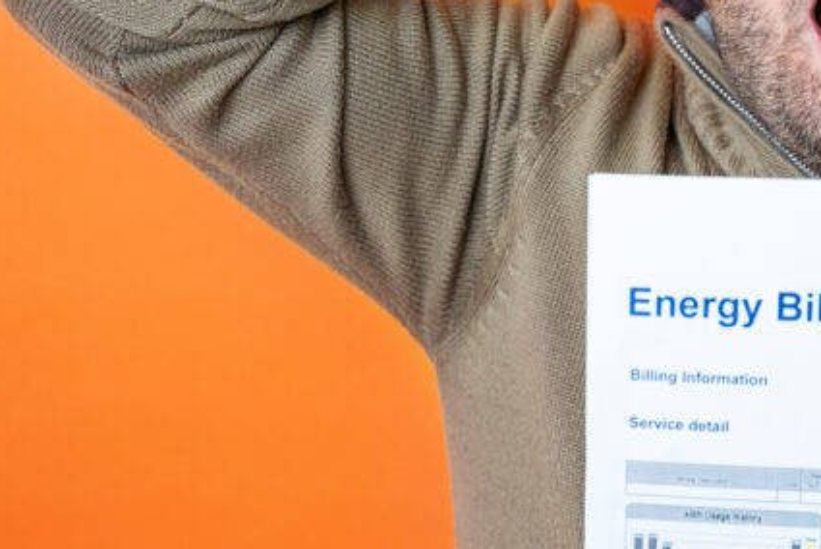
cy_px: 51
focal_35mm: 118
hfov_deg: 16.9
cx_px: 840
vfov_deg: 11.6
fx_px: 2693
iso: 640
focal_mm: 49
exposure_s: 1/50
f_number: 4
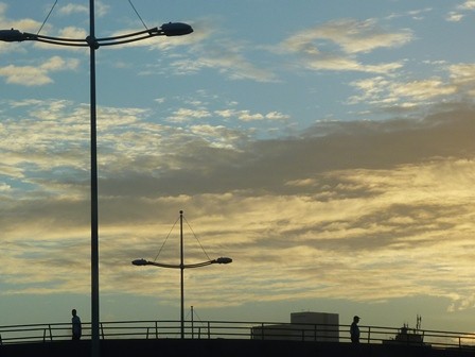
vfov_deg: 9.2
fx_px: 2209
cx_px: 238
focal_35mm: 161
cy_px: 178
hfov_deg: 12.3
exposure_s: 1/500
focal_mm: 14.7
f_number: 4.3
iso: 80
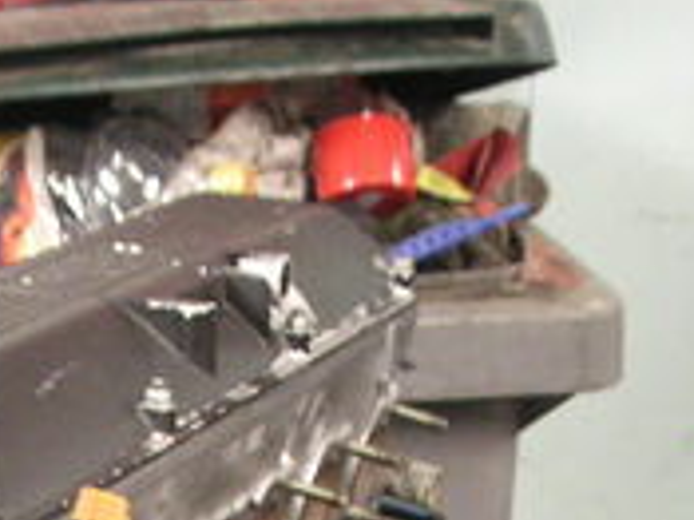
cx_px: 99
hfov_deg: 14.1
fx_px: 2785
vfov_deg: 10.1
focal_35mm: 139
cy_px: 901
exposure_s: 1/4
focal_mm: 6
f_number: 2.8
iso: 100
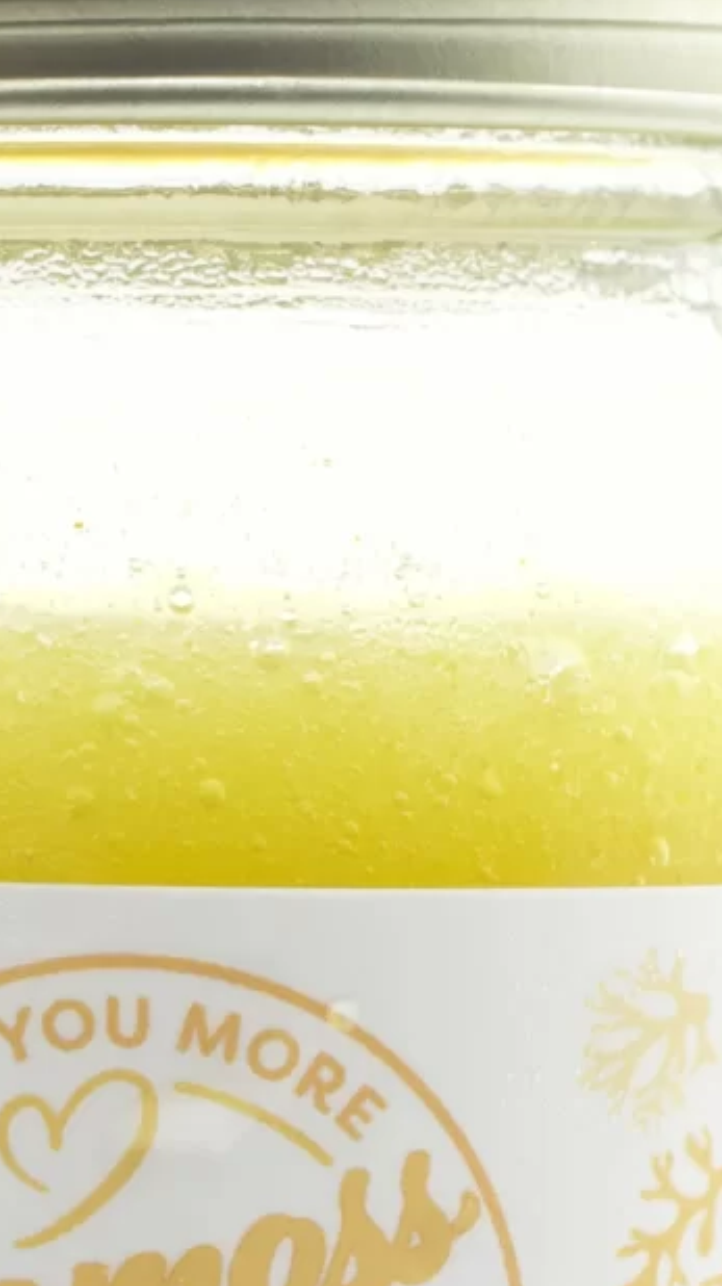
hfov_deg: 8.0
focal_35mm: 152
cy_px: 1165
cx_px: 220
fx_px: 5180
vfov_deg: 14.0
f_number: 6.3
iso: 2000
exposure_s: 1/80
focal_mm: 35
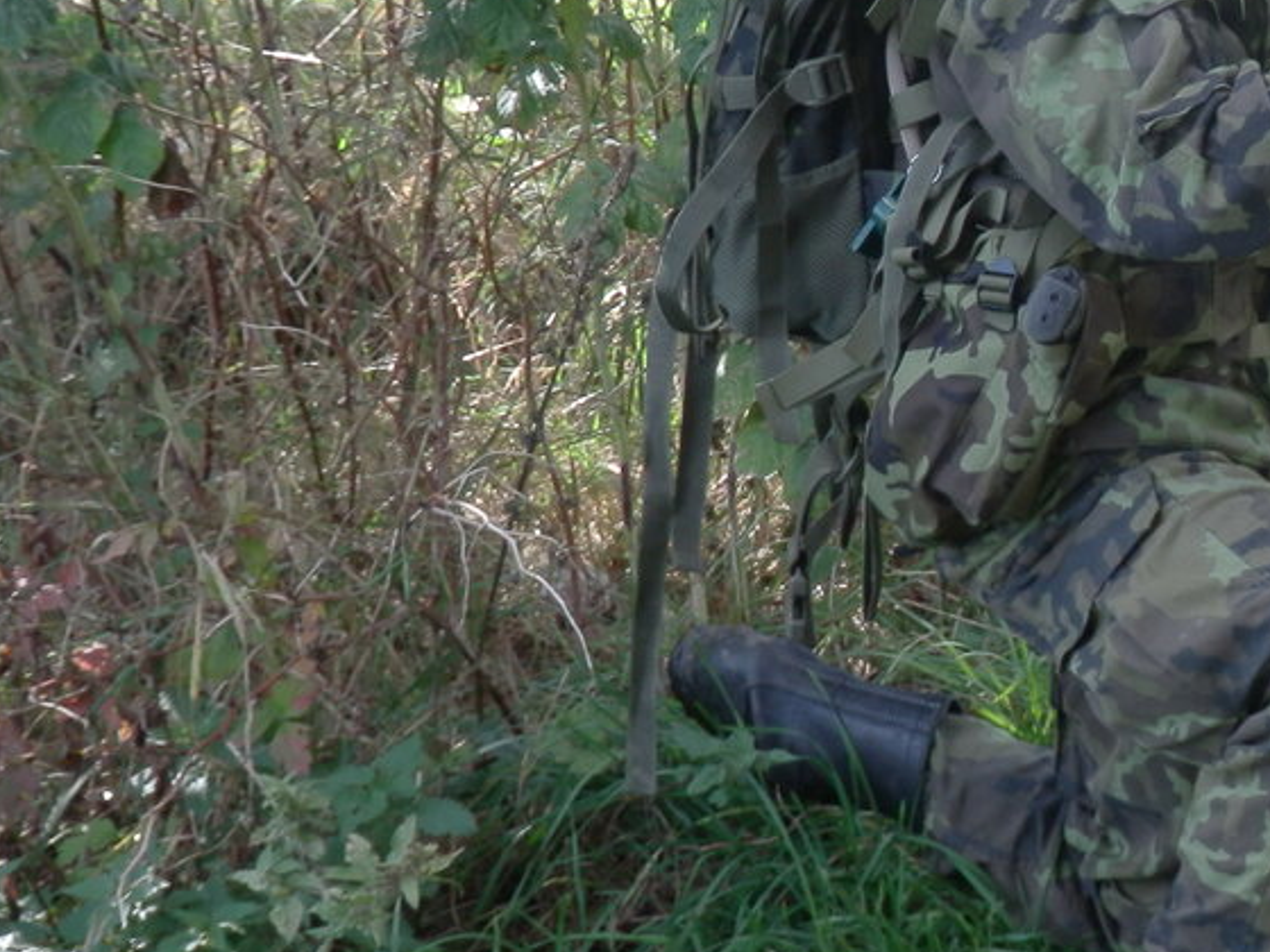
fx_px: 3852
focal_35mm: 105
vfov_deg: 14.1
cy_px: 369
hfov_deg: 18.2
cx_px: 1299
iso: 100
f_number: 4
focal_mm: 8.9
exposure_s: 1/80
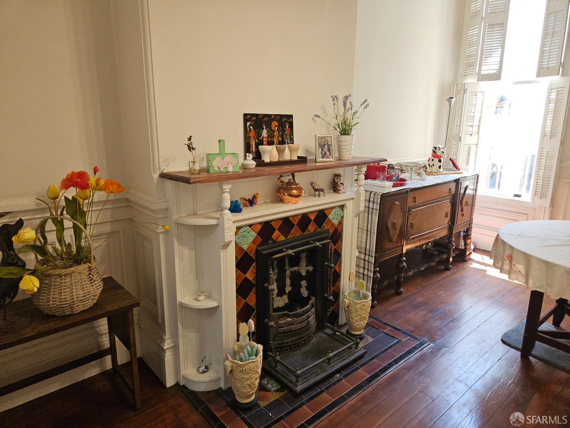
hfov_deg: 73.9
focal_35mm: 23
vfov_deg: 58.9
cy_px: 214
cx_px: 285
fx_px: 379
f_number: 1.8
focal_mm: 5.4
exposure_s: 1/120
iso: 160
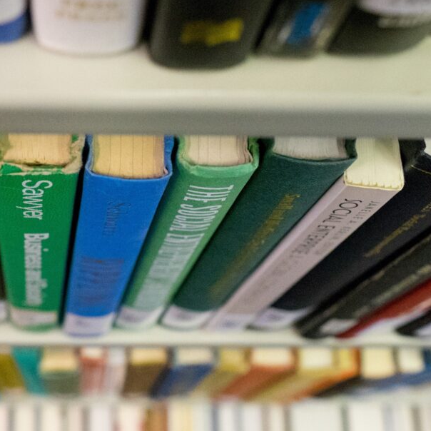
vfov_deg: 26.8
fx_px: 902
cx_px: 108
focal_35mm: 64
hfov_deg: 26.5
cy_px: 170
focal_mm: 23
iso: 6400
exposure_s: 1/125
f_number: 4.5
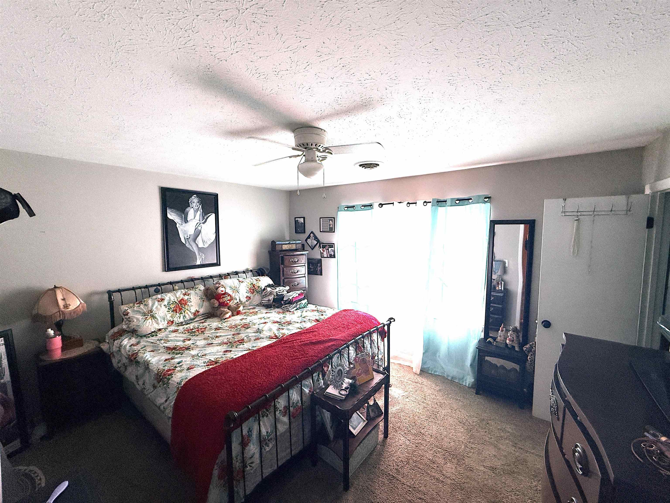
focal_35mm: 14
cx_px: 335
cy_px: 252
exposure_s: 1/99
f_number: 2.2
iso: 80
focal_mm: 2.22
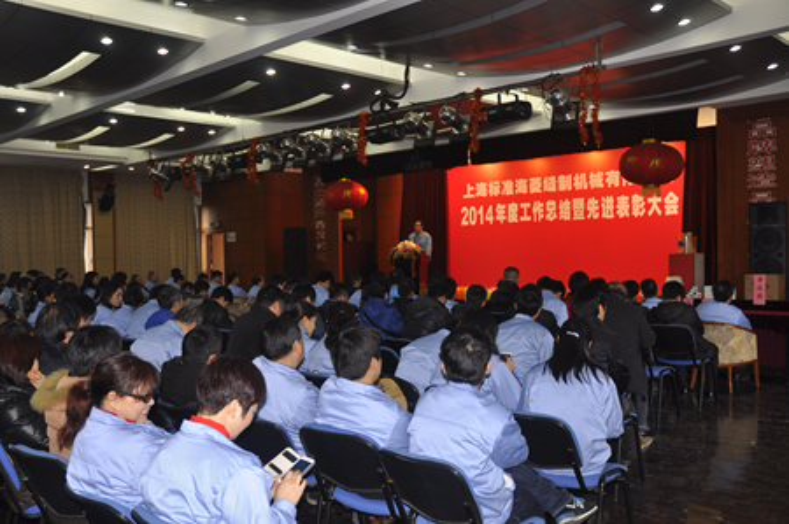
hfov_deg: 53.2
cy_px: 262
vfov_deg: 36.8
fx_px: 788
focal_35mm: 36
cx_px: 394
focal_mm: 24
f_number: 3.8
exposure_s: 1/60
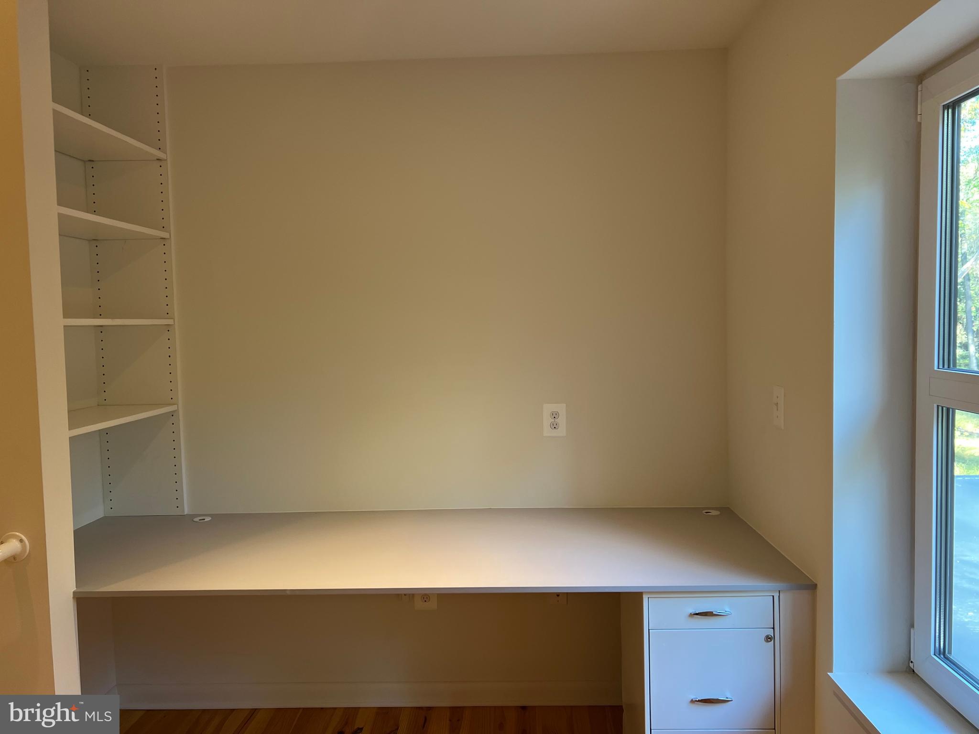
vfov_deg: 53.1
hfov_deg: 67.3
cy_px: 367
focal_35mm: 26
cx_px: 490
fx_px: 735
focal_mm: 5.7
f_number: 1.5
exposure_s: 1/60
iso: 80
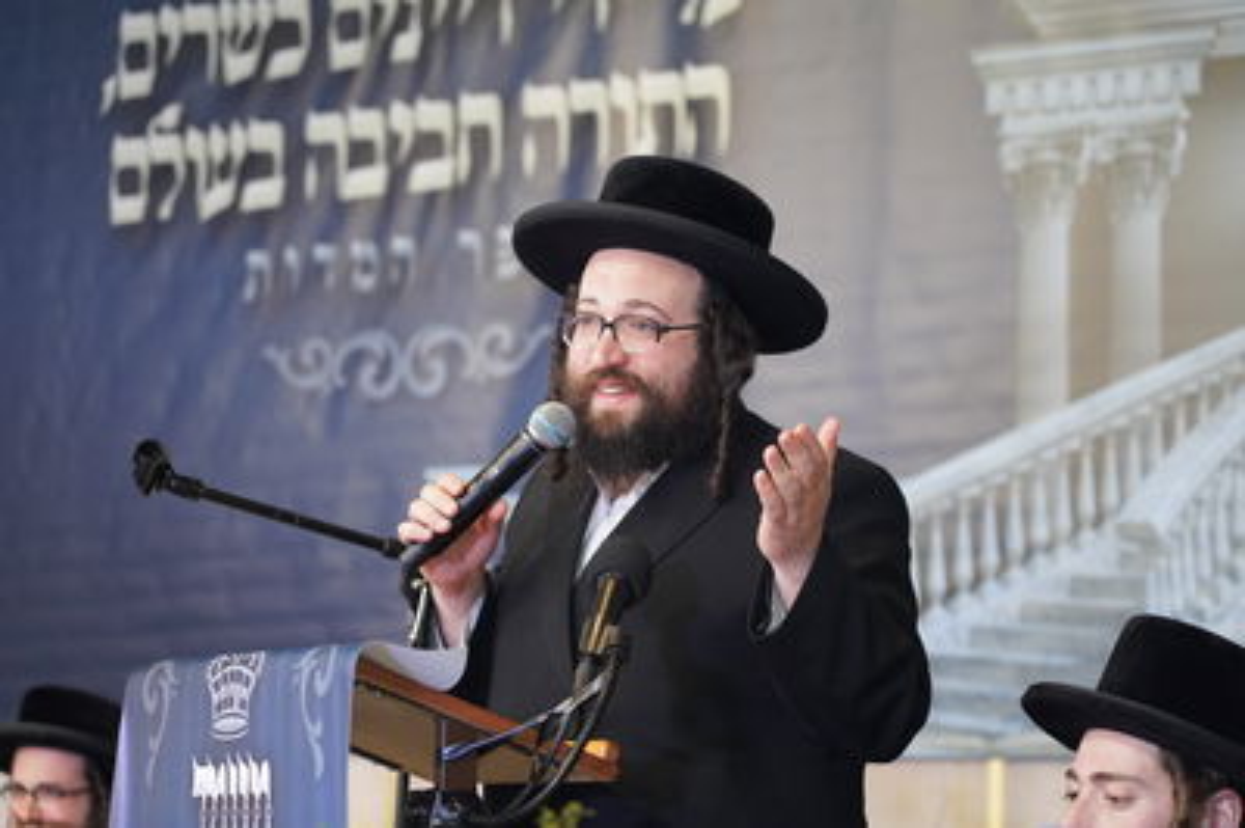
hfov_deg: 19.5
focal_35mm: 105
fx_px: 3628
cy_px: 414
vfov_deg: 13.0
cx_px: 622
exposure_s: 1/160
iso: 4000
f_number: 4
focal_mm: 105
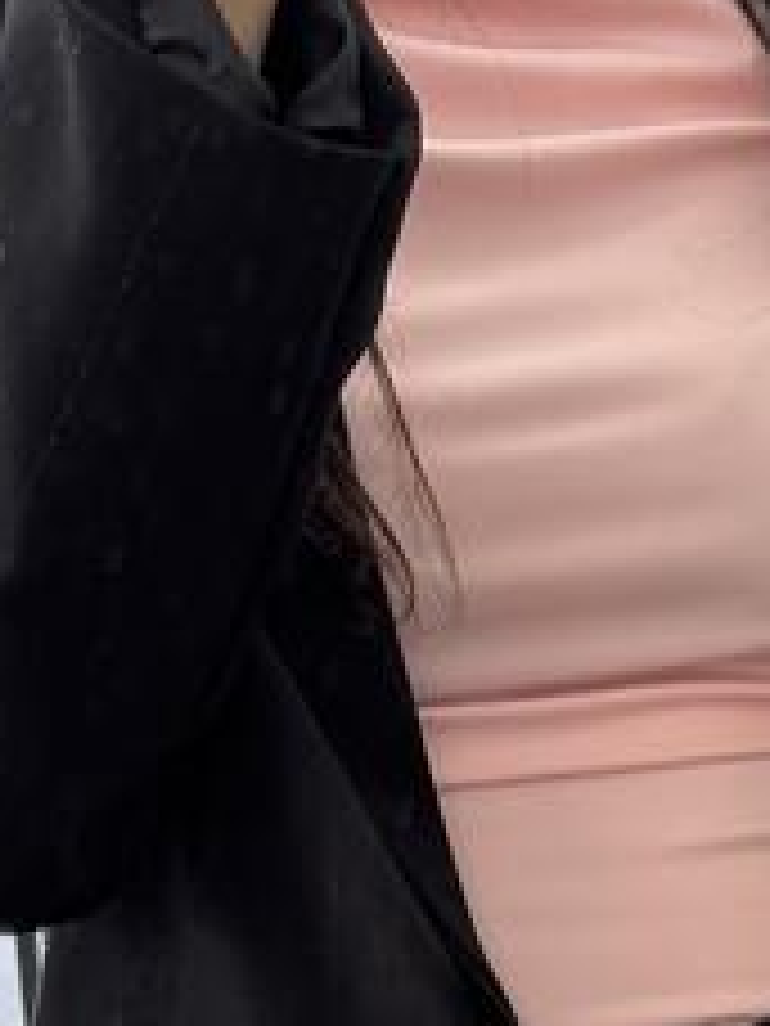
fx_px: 4686
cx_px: 673
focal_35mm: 158
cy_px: 1197
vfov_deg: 12.2
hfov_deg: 9.4
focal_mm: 6.76
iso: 100
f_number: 1.78
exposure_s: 1/100
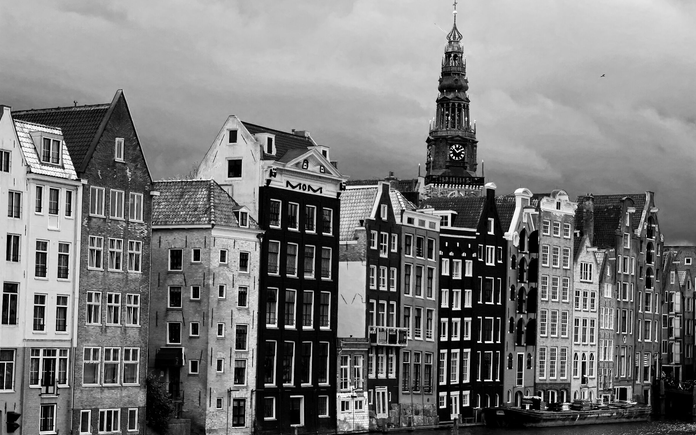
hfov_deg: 26.8
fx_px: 1461
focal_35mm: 77
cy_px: 232
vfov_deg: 16.9
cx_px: 347
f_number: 8
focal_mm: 50
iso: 100
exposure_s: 1/250
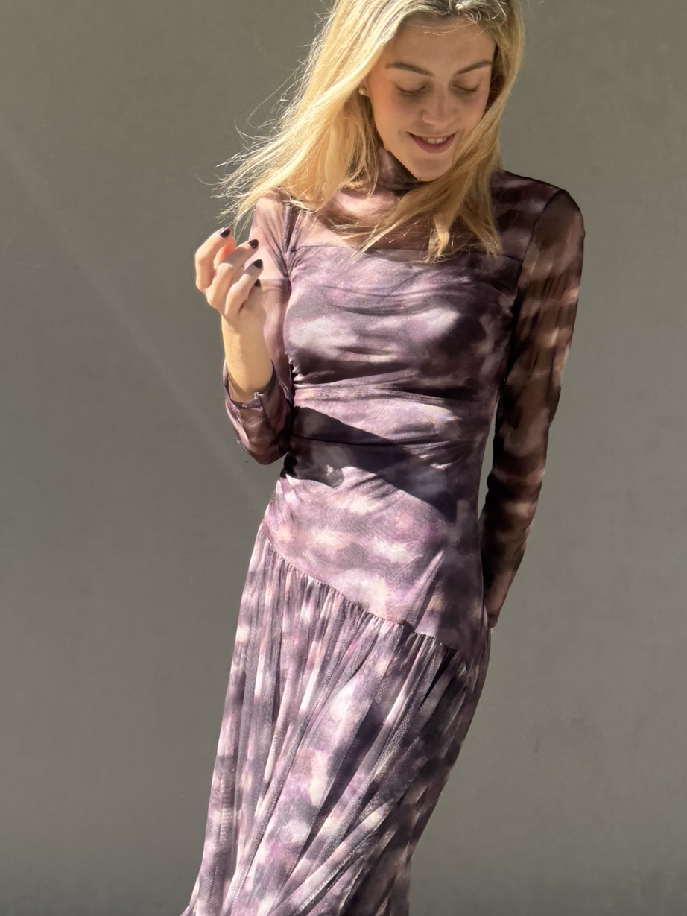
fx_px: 1058
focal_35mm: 40
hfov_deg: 35.9
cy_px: 442
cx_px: 370
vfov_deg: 46.8
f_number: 1.78
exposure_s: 1/2174
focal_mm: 6.76
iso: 80
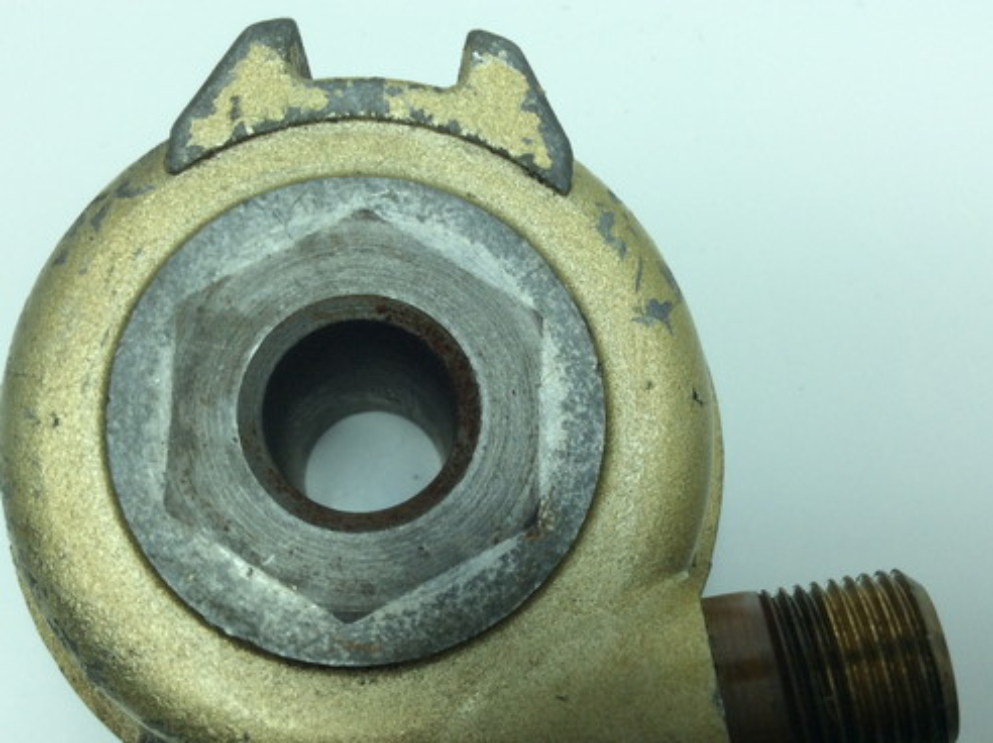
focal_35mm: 39
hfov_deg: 47.8
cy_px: 436
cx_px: 442
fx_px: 1118
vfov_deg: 36.7
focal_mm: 3.3
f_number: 2.4
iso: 32
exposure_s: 1/374
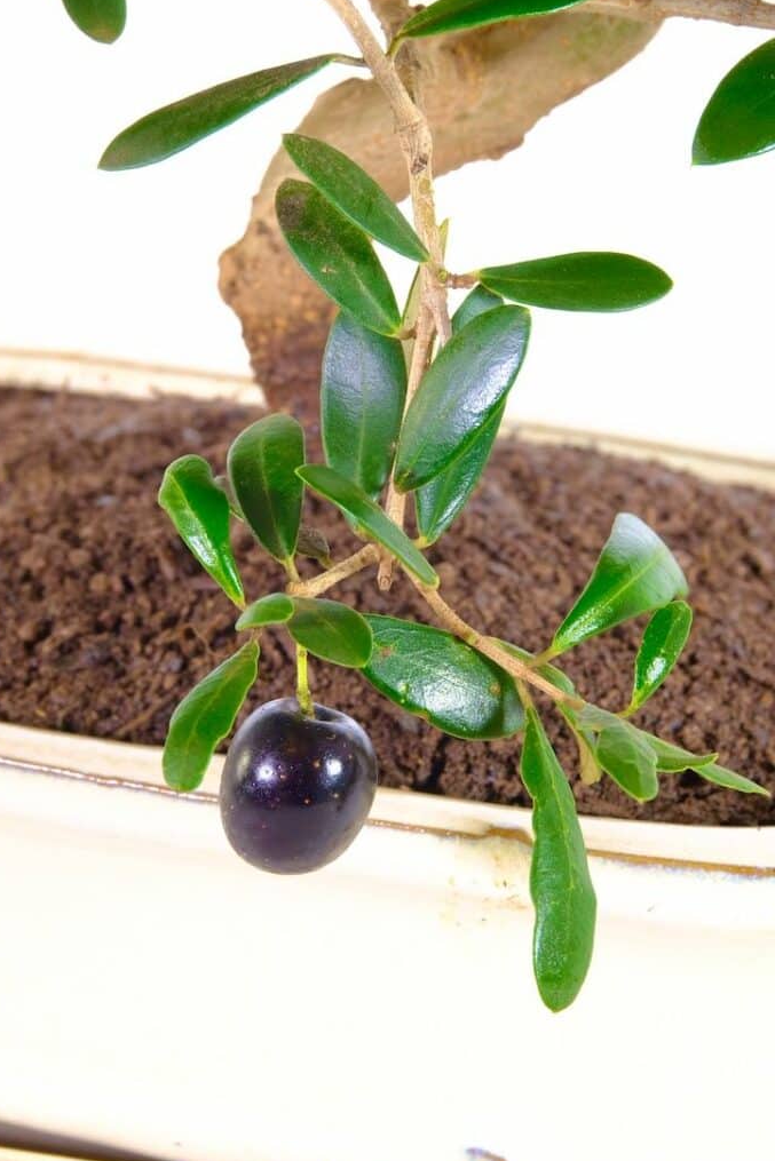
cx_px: 318
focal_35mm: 214
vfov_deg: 9.6
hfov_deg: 6.4
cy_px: 564
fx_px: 6908
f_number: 11
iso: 800
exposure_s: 1/15
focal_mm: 120.6
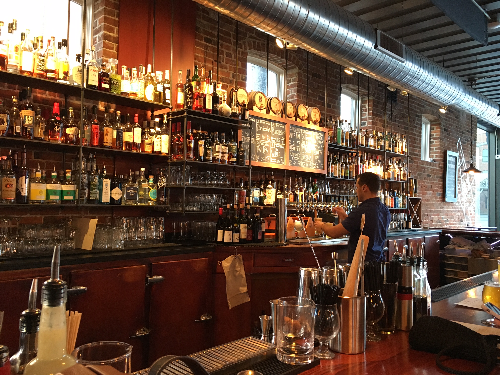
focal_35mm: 29
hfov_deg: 61.7
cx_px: 250
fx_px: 419
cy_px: 188
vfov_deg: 48.2
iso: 160
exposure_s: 1/30
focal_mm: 4.15
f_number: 2.2
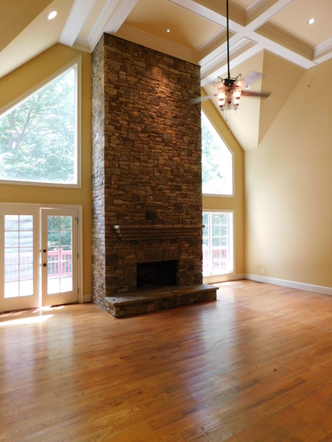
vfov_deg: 73.9
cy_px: 221
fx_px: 294
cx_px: 166
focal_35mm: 23
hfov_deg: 58.9
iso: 160
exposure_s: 1/30
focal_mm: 4
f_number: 3
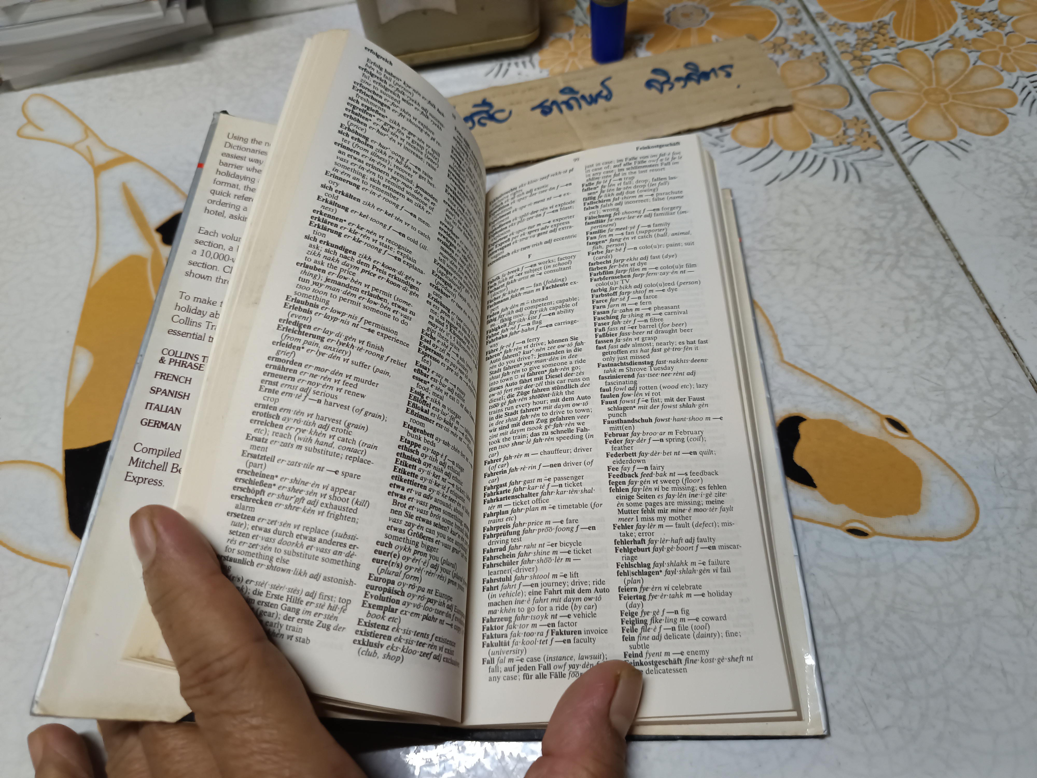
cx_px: 518
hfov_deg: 71.6
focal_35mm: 24
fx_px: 719
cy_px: 389
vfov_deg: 56.8
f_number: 1.7
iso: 1095
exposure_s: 1/50
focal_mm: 5.31
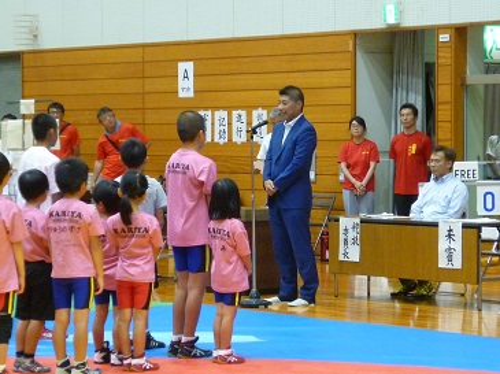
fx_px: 2063
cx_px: 250
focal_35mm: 143
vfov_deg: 10.4
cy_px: 187
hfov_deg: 13.8
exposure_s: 1/30
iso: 400
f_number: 4.2
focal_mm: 13.3
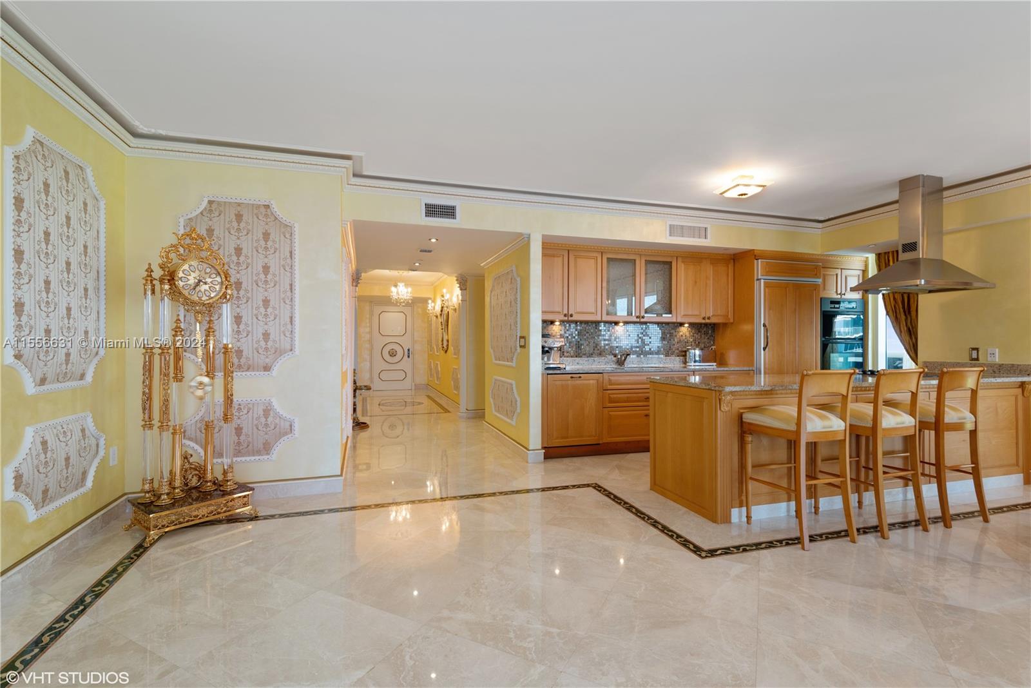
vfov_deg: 73.8
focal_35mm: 16
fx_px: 458
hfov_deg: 96.7
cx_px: 516
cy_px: 344
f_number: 8
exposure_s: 1/13
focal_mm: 16
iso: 250
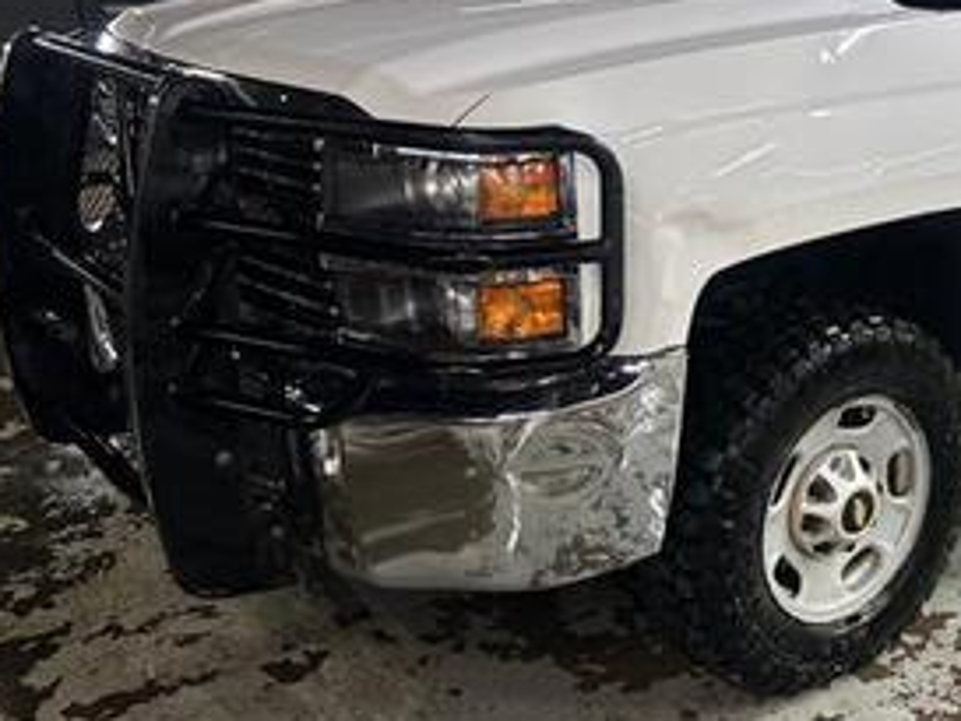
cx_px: 845
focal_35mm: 48
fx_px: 1333
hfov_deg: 37.3
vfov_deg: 30.2
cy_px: 278
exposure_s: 1/60
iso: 125
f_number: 1.5
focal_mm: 5.7
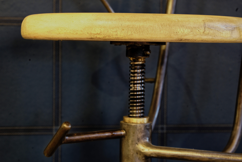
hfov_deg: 22.6
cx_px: 121
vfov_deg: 15.2
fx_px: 605
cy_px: 81
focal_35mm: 90
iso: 500
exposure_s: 3.2
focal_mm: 90
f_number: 10
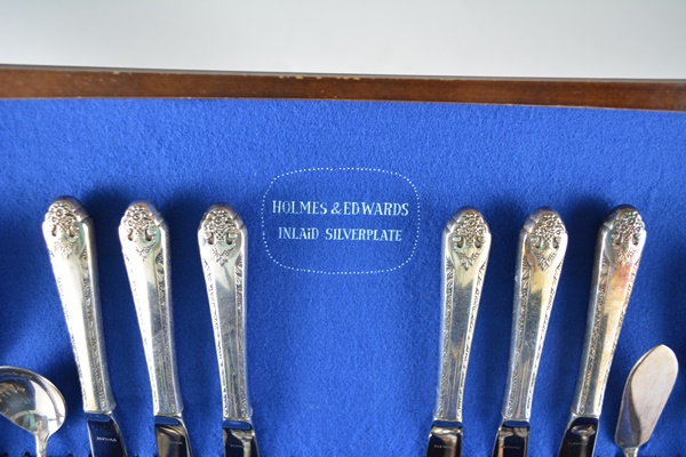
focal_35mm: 30
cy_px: 228
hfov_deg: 61.9
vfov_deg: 43.6
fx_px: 572
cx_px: 343
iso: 400
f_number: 4.5
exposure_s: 1/80
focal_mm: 20
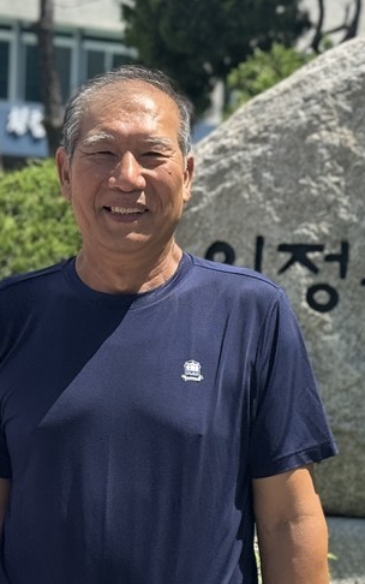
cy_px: 340
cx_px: 121
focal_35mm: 134
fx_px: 2131
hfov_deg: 9.8
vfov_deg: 15.6
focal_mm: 6.76
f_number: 1.78
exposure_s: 1/3096
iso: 64
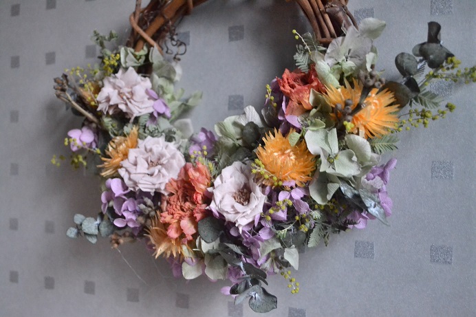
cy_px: 158
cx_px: 238
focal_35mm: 42
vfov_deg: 31.9
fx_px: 555
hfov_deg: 46.4
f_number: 4.5
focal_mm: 28
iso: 3200
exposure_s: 1/13
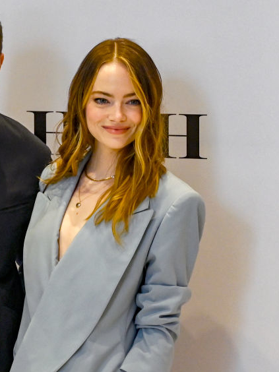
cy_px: 209
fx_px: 1311
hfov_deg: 12.1
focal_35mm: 122
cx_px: 27
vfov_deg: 16.1
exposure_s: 1/250
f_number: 5.6
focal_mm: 70
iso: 1600
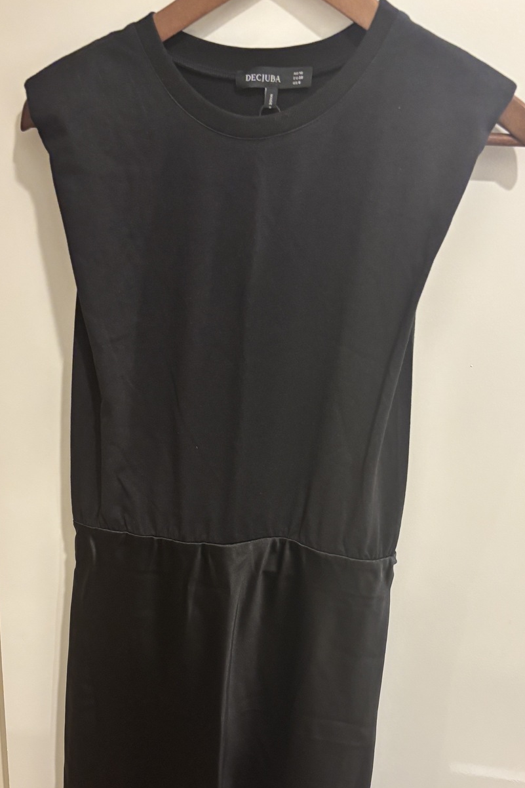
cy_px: 517
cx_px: 210
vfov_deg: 52.3
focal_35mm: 36
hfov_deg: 36.7
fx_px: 788
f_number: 1.6
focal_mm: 5.96
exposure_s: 1/50
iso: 200
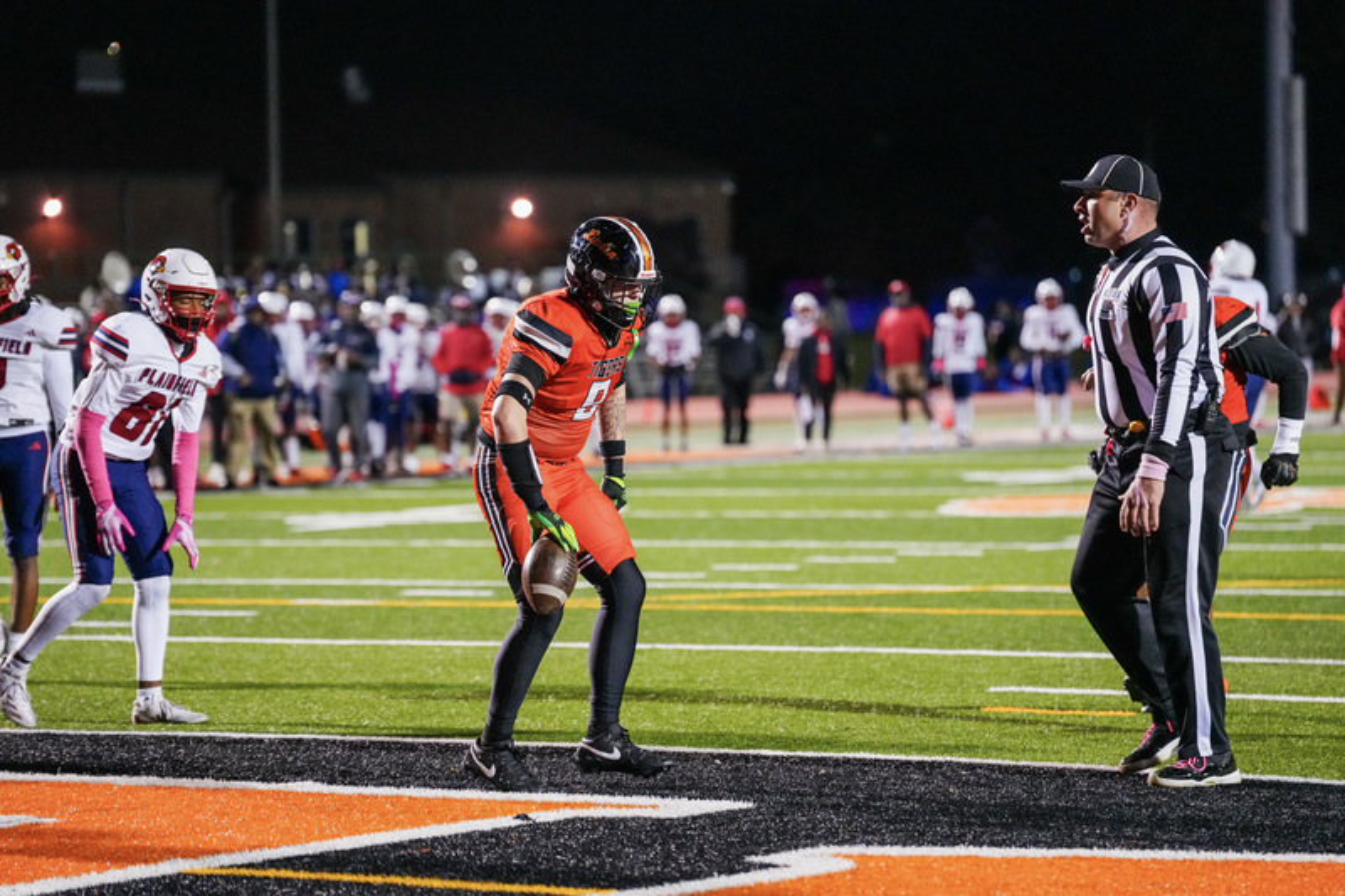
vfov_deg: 9.5
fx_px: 5379
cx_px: 672
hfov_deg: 14.3
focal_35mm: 144
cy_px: 448
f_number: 2.8
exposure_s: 1/800
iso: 6400
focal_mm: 144
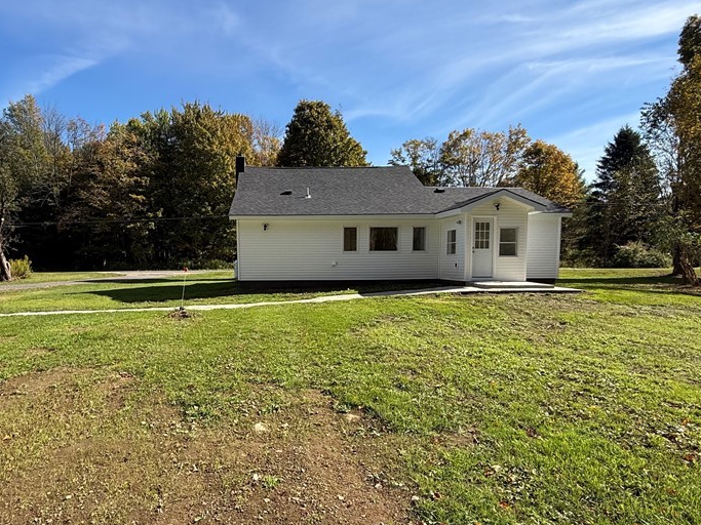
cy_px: 290
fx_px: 425
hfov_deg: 78.4
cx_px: 291
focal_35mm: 21
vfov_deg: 63.3
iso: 50
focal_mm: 2.22
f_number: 2.2
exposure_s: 1/1017
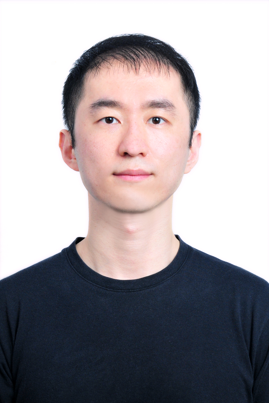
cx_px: 134
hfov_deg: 21.2
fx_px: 717
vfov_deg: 31.4
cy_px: 205
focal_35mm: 64
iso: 400
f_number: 8
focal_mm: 42
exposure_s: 1/100
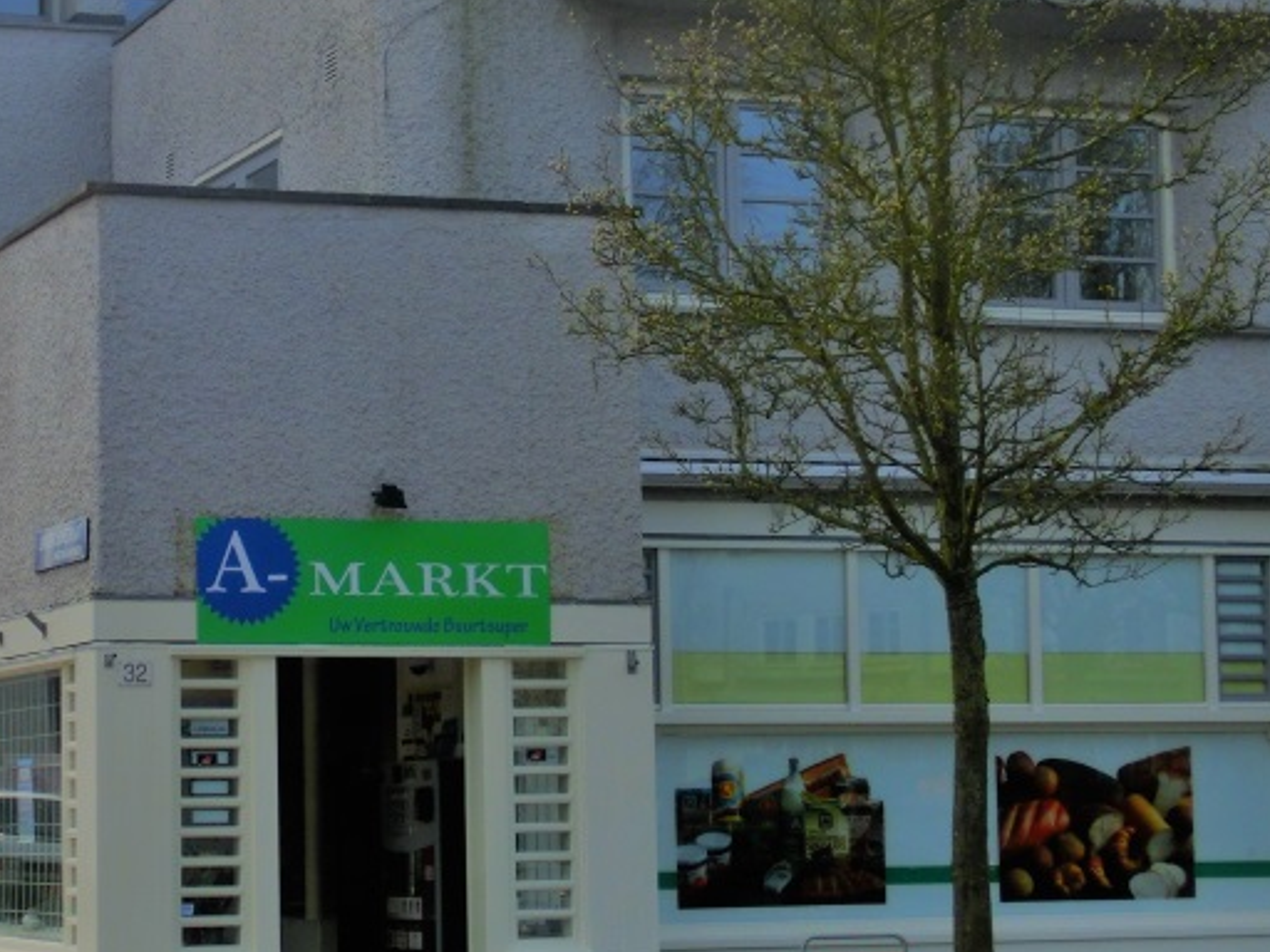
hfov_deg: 20.6
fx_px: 3449
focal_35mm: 94
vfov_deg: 15.7
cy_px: 488
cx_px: 251
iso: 80
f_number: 4.2
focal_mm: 8.29
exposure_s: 1/800
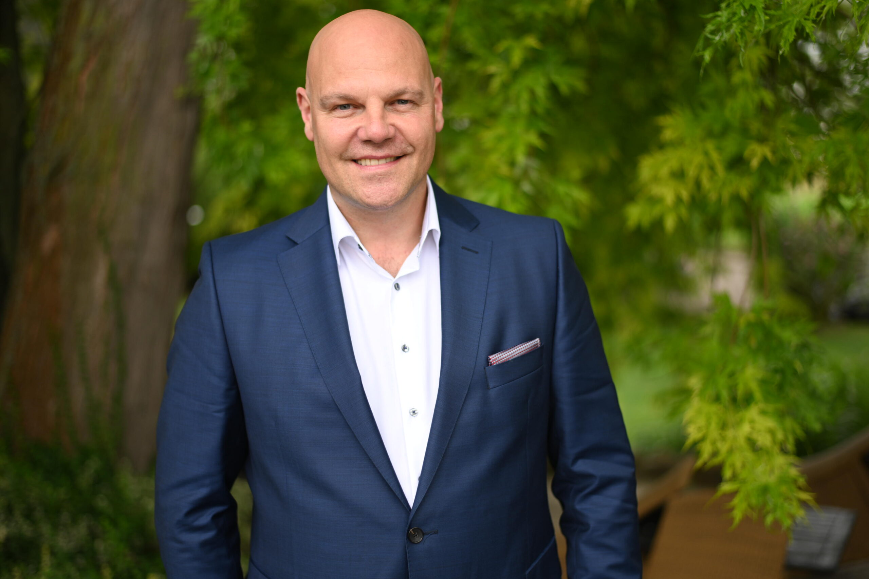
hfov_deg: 39.6
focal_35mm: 50
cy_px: 290
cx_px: 434
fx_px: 1207
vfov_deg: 27.0
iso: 100
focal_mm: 50
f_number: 1.8
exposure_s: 1/250
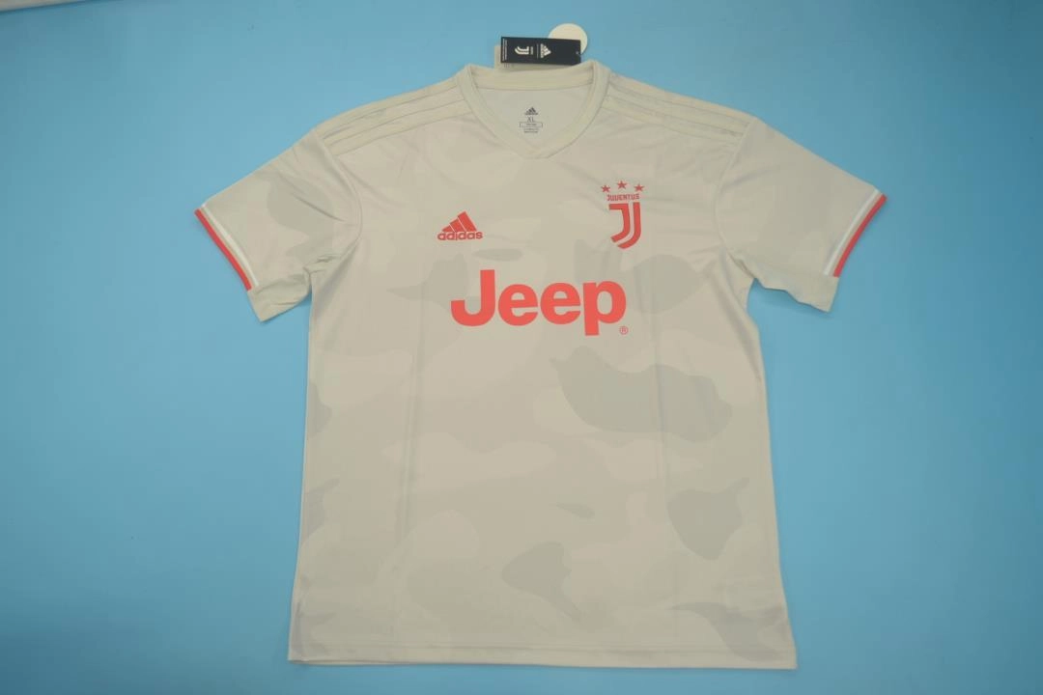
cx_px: 522
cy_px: 348
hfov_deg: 61.9
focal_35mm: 30
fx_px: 869
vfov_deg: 43.6
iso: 200
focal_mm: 20
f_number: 4.5
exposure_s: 1/200
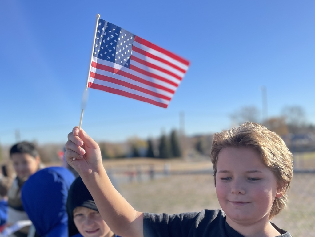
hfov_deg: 67.3
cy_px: 118
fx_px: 237
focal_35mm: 26
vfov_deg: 53.1
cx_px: 158
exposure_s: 1/3509
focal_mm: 4.2
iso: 50
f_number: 1.6
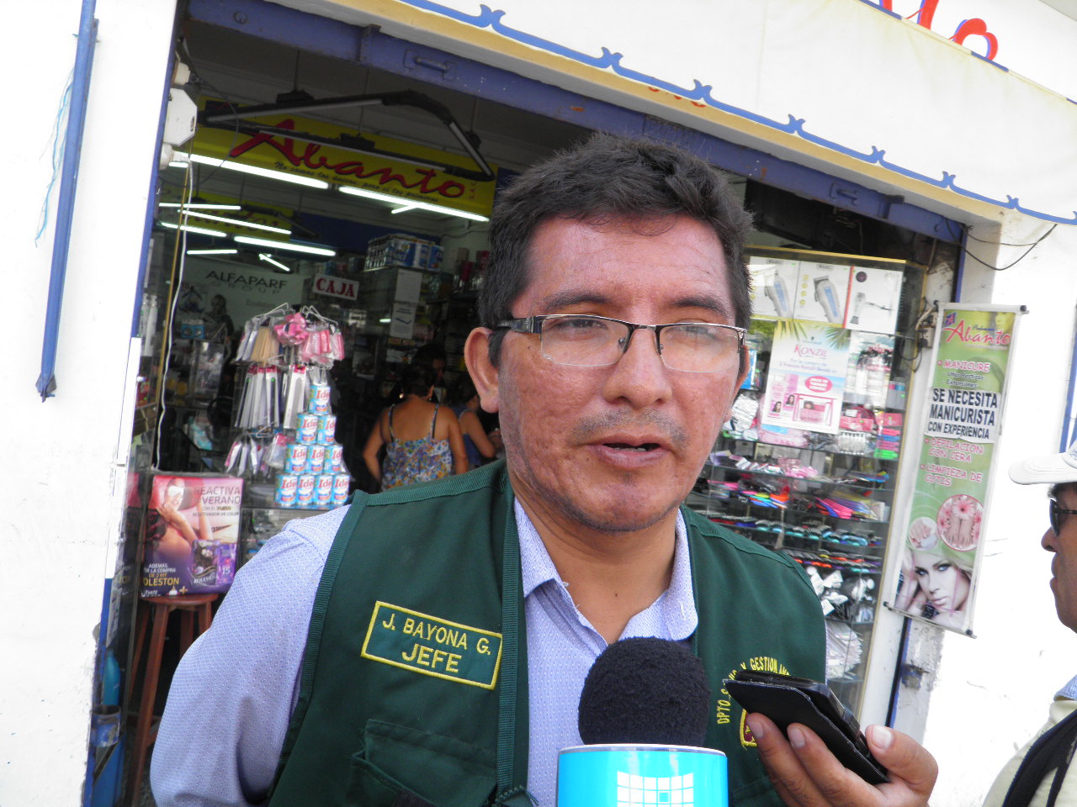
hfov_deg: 63.4
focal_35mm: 28
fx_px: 871
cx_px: 538
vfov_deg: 49.7
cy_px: 404
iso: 50
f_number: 3.6
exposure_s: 1/60
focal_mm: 4.9
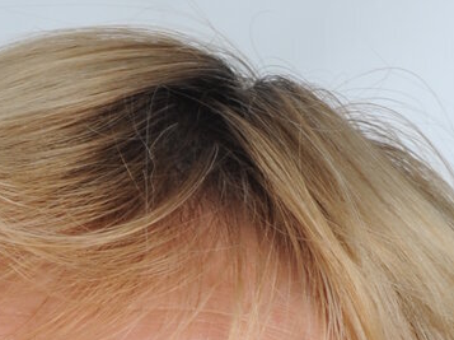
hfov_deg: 4.9
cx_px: 117
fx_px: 5293
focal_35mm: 404
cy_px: 1006
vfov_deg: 3.6
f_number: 11
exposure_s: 1/60
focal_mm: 50
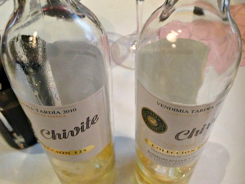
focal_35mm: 33
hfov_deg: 55.4
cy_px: 92
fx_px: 234
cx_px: 122
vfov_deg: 42.9
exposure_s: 1/20
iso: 250
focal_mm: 4.12
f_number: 2.4
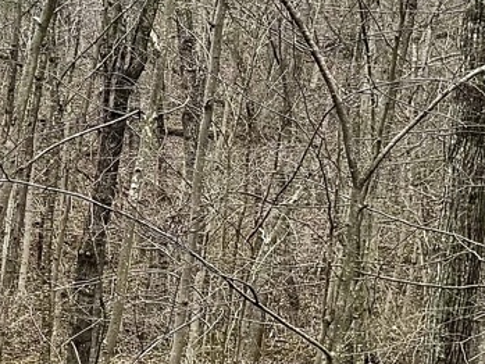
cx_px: -717
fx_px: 1850
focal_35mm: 132
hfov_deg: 11.8
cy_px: 226
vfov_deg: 11.2
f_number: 1.78
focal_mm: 6.76
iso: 80
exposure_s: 1/782
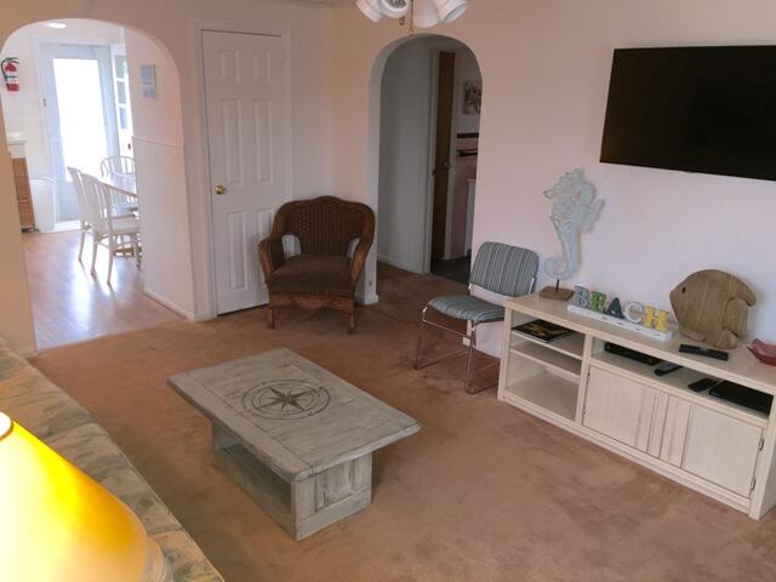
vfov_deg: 48.2
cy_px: 291
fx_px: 650
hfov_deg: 61.7
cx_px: 388
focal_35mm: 29
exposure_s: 1/30
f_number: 2.2
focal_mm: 4.15
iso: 32
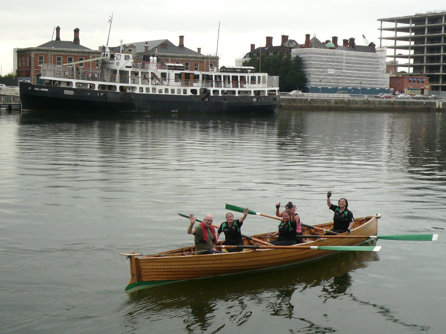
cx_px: 223
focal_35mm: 53
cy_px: 167
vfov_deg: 27.5
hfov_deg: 36.2
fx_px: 683
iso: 100
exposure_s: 1/100
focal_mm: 5.7
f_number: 3
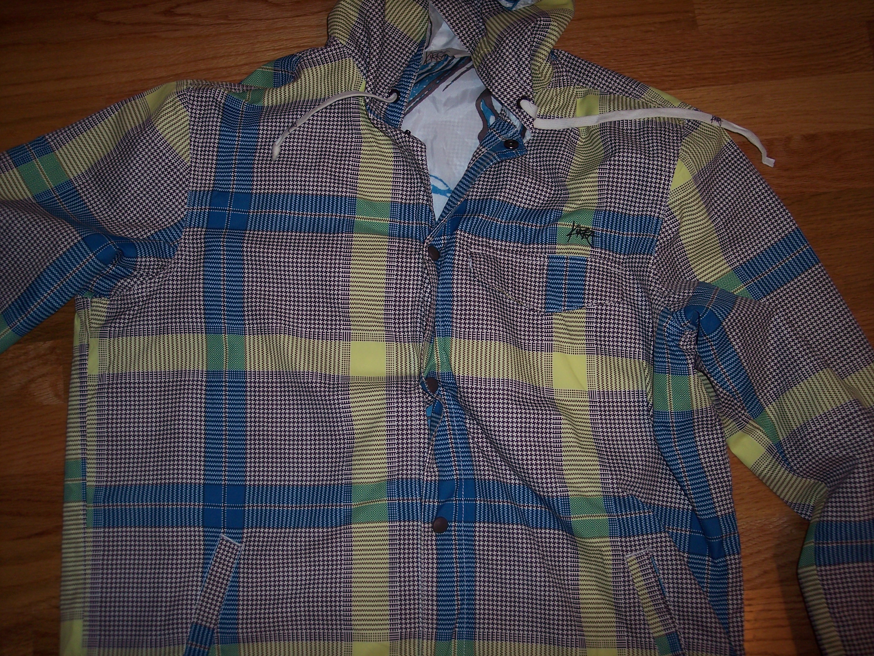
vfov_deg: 36.8
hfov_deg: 47.9
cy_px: 328
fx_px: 985
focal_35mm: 39
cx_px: 437
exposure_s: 1/60
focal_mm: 8
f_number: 2.8
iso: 100
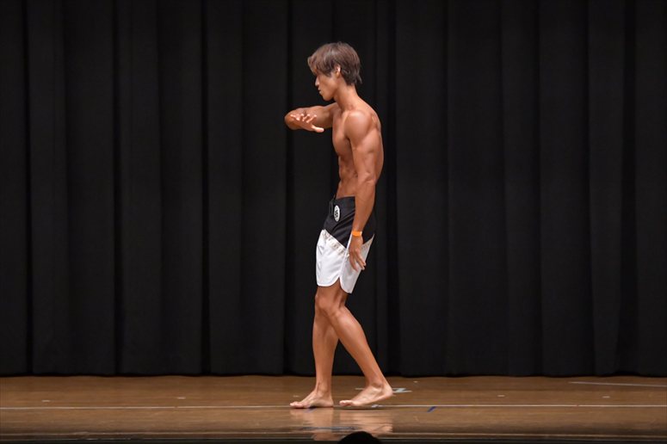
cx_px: 334
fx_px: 4019
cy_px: 222
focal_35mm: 217
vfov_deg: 6.3
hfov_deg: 9.5
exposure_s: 1/400
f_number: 5.6
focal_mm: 145
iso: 6400
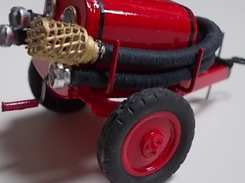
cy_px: 89
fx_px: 432
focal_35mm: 61
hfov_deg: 31.7
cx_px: 124
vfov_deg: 24.0
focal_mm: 6.1
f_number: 3.3
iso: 200
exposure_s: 1/25
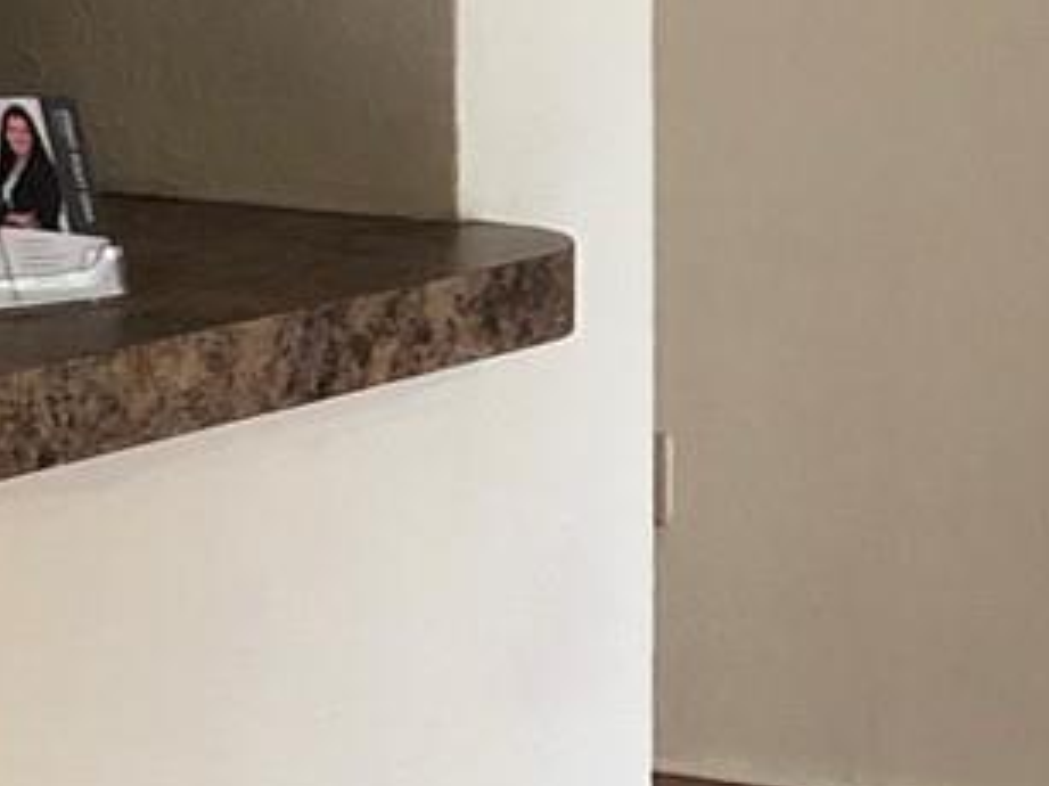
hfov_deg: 13.3
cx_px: 1080
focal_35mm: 146
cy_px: 126
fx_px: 4423
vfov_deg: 10.1
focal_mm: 4
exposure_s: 1/11
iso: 100
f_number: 1.8
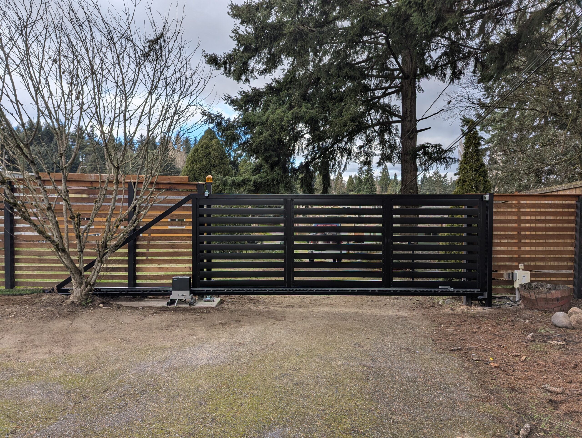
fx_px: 404
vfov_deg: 56.9
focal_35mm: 24
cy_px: 219
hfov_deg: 71.5
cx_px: 291
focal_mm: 6.81
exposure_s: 1/508
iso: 42
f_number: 1.85
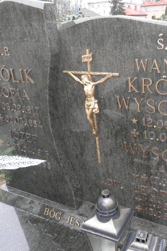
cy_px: 127
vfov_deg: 55.8
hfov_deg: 38.0
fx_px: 237
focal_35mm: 34
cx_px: 123
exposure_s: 1/30
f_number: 3.3
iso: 160
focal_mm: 4.3
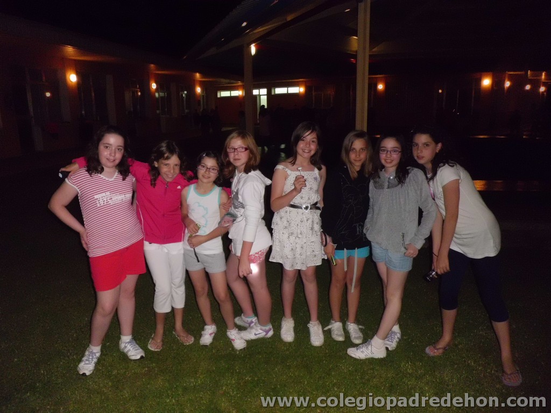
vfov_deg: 53.1
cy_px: 206
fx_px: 414
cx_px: 276
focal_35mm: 26
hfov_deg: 67.3
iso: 400
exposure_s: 1/60
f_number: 2.8
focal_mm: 4.7
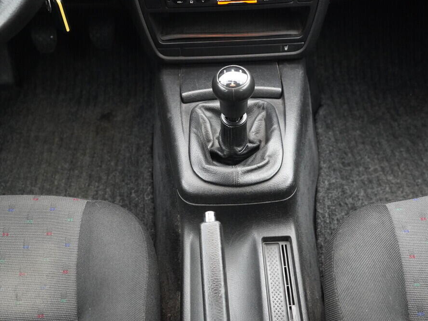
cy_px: 162
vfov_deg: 36.0
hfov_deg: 46.7
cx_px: 231
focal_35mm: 40
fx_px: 495
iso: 4000
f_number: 3.2
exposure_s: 1/160
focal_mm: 24
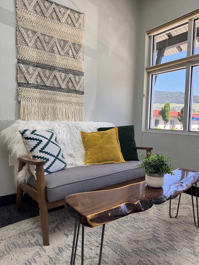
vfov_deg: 71.6
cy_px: 132
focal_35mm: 24
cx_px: 100
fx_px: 184
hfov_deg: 56.8
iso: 200
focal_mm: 6.76
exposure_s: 1/120
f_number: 1.78
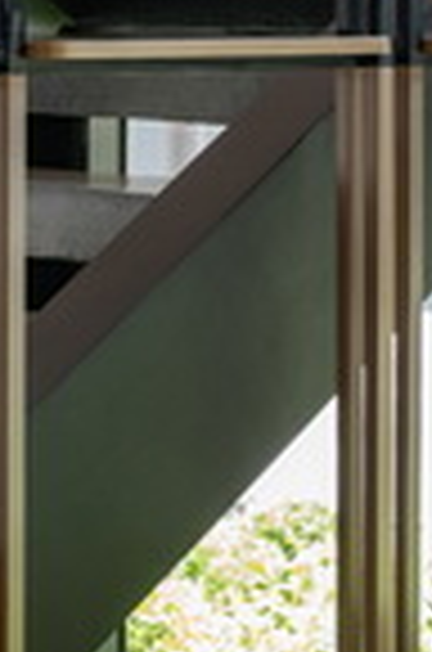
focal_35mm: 205
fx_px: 3707
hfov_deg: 6.6
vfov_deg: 9.9
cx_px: -214
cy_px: -67
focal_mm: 62
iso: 200
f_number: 5.6
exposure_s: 1/25
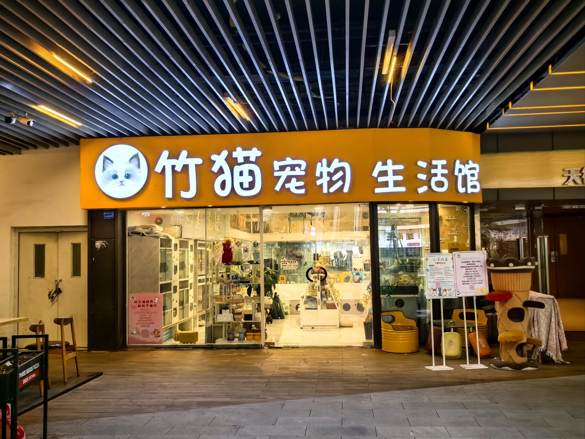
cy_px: 220
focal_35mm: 36
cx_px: 292
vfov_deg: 39.7
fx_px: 608
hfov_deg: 51.4
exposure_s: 1/200
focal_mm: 5.75
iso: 160
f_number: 2
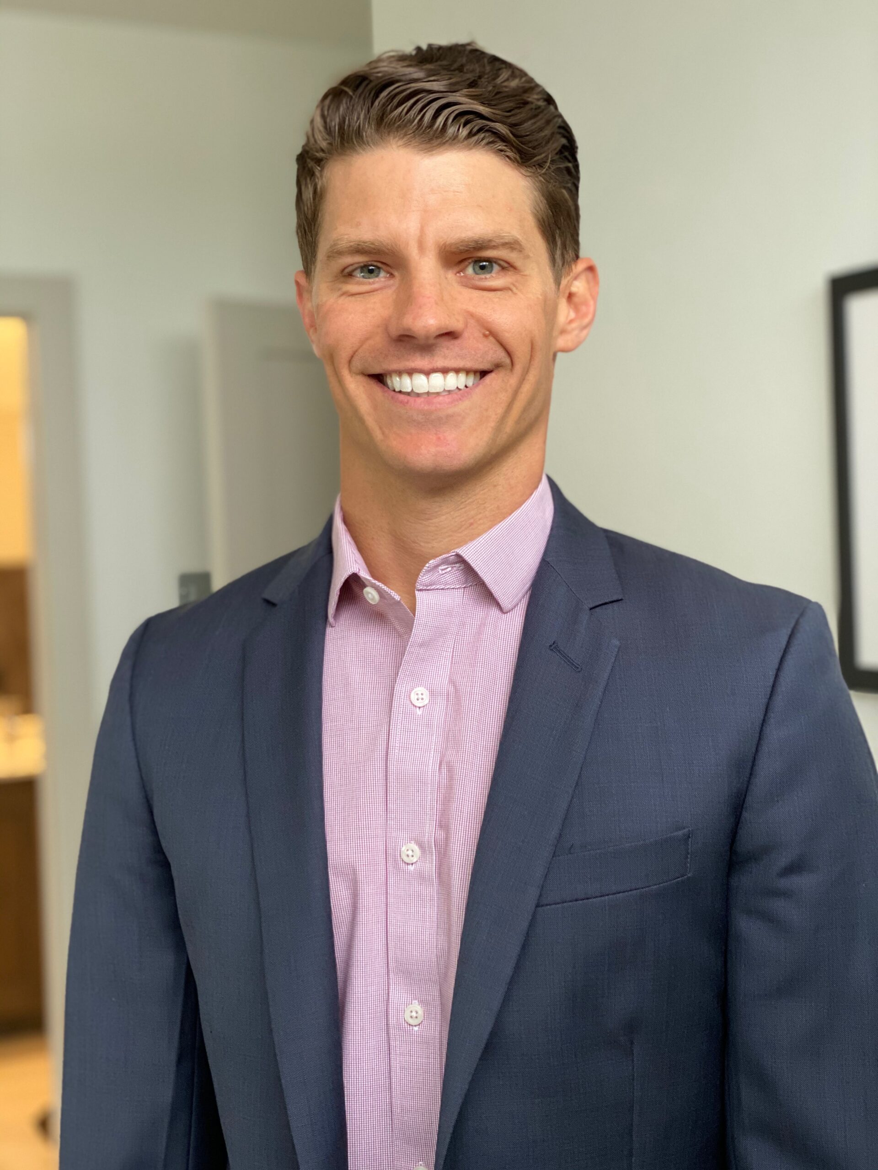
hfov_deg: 28.0
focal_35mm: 52
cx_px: 439
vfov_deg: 36.8
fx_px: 1759
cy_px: 585
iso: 125
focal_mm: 6
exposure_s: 1/40
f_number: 2
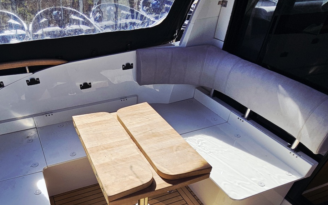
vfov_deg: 44.6
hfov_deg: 73.5
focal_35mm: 24
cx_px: 123
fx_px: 214
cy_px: 198
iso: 50
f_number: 2.2
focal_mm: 2.2
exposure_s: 1/2500
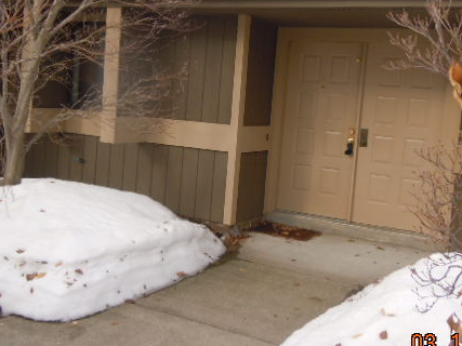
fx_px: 600
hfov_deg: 42.1
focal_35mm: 45
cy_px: 143
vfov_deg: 32.1
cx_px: 238
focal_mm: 5.4
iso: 100
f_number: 3.5
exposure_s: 1/250
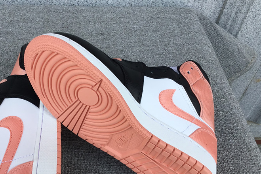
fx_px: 319
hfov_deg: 44.1
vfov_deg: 30.4
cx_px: 95
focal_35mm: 44
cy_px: 106
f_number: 2.4
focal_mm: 3.3
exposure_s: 1/392
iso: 25
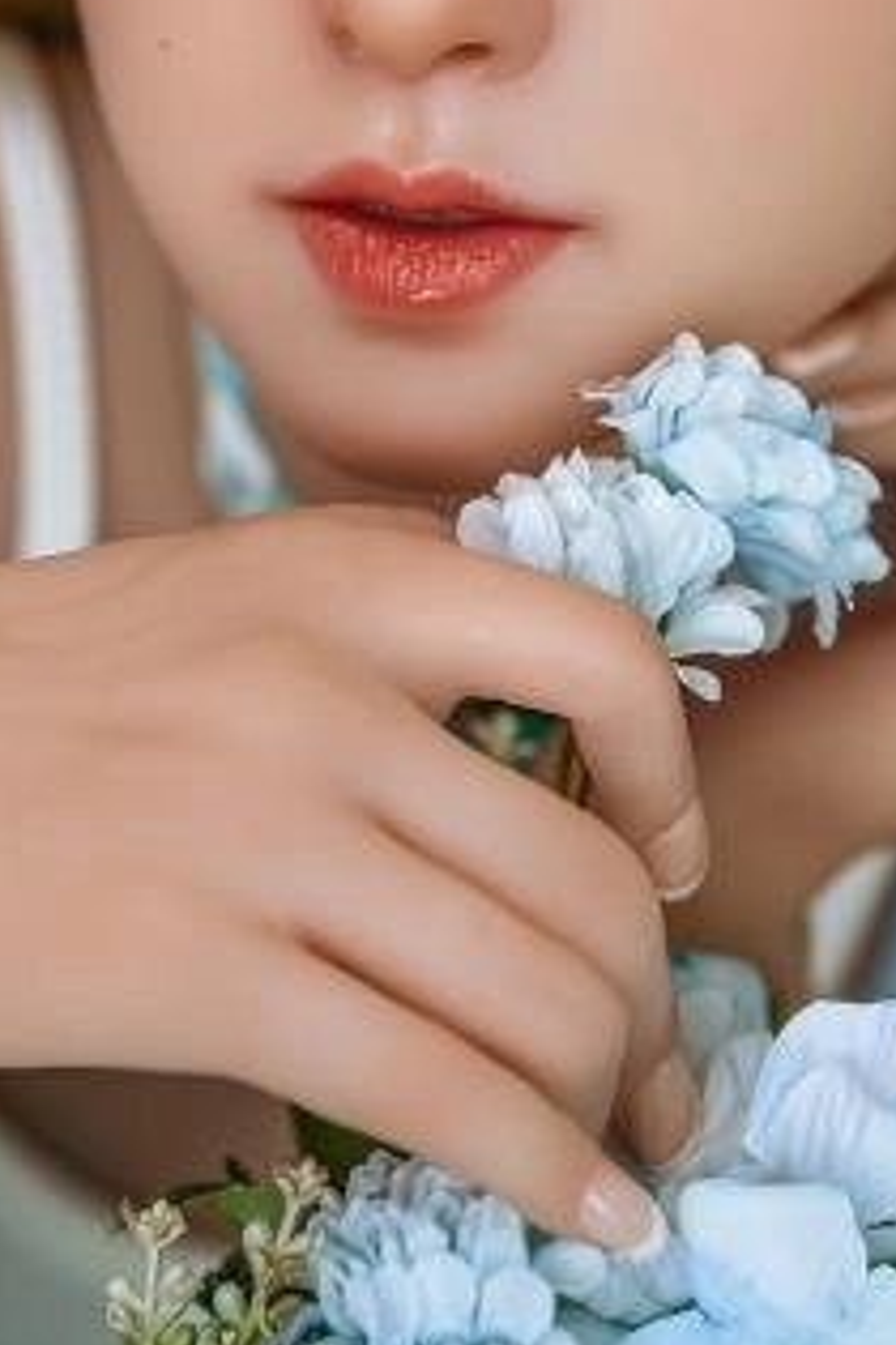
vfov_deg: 14.3
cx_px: 311
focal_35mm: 143
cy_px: 418
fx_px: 5338
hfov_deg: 9.6
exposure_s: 1/100
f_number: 2.2
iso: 100
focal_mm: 50
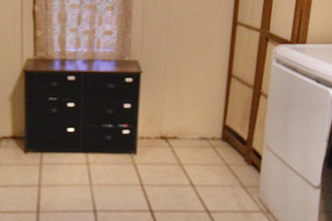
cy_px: 32
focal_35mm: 56
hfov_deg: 34.7
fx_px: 516
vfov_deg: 23.7
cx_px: 73
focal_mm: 12
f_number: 3.8
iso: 2200
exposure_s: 1/60
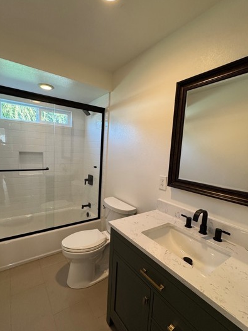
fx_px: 162
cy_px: 169
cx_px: 114
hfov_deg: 74.6
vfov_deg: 91.0
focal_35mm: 17
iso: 250
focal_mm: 2.22
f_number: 2.2
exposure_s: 1/120
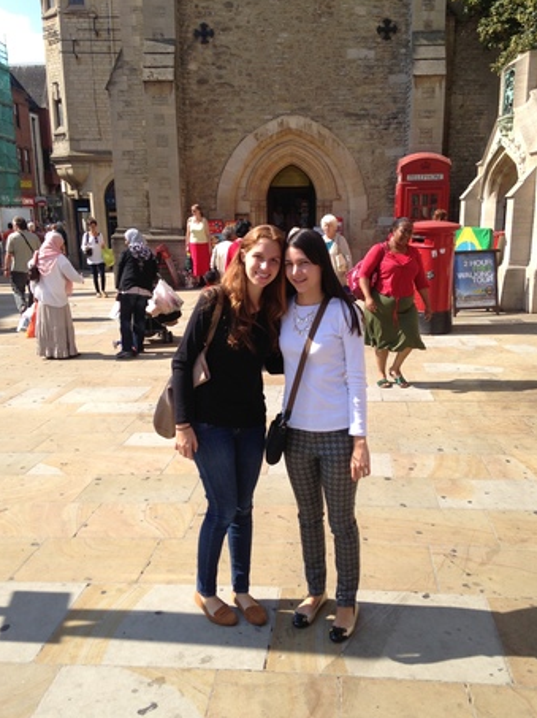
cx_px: 276
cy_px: 363
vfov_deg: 52.7
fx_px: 725
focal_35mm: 35
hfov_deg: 40.6
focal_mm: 4.13
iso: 50
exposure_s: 1/834
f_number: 2.4
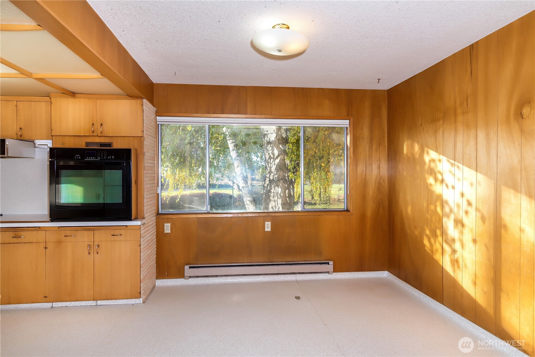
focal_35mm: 22
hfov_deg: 78.6
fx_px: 327
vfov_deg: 57.3
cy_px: 178
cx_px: 268
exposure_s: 1/125
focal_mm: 22
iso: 200
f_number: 6.3
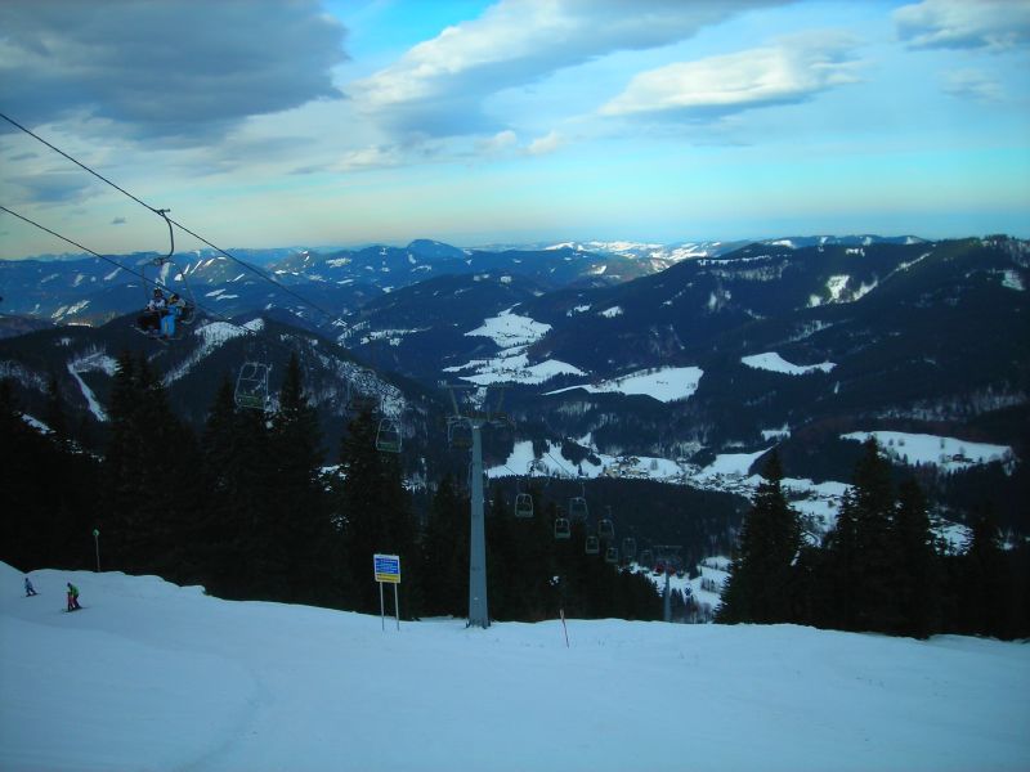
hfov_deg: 49.0
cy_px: 386
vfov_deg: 37.7
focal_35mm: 38
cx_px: 515
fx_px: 1131
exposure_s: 1/159
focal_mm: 6.3
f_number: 6.4
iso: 50
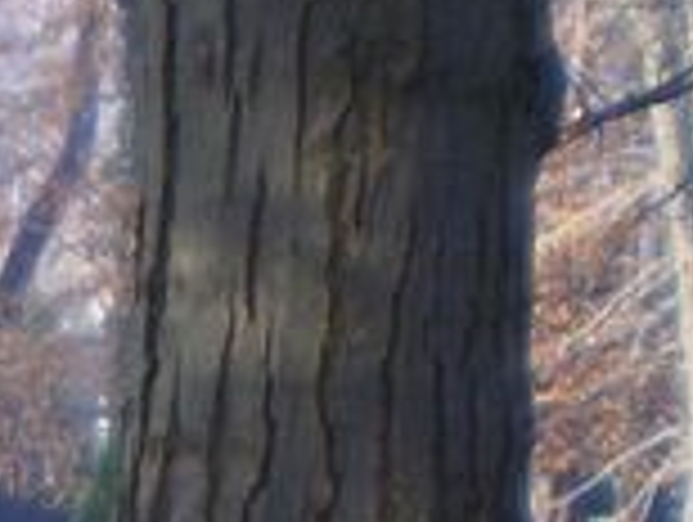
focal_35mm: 187
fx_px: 3750
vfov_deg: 7.5
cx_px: -909
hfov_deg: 9.5
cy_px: 1246
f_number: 3.1
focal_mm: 6.3
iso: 64
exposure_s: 1/80
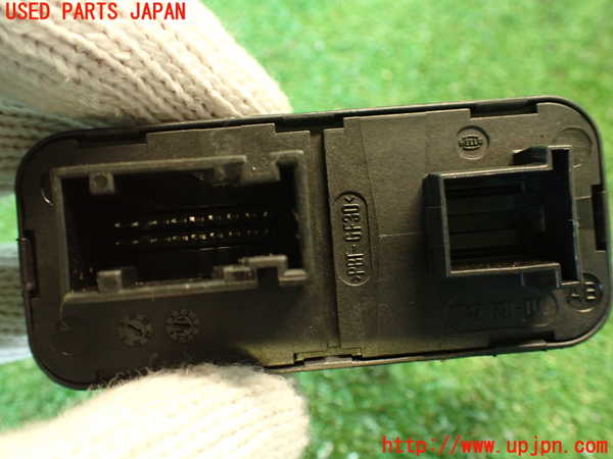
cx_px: 306
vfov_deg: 44.2
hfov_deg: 56.8
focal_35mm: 32
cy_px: 230
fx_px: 567
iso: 800
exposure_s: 1/30
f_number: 2.4
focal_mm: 5.79
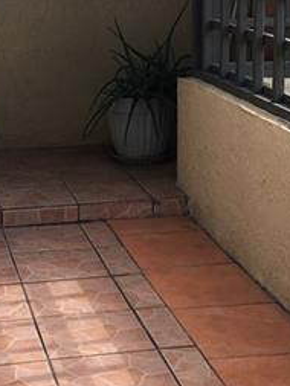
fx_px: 982
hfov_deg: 16.8
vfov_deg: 21.8
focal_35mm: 88
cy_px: 47
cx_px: 127
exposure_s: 1/359
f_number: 2.2
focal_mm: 4.15
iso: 25
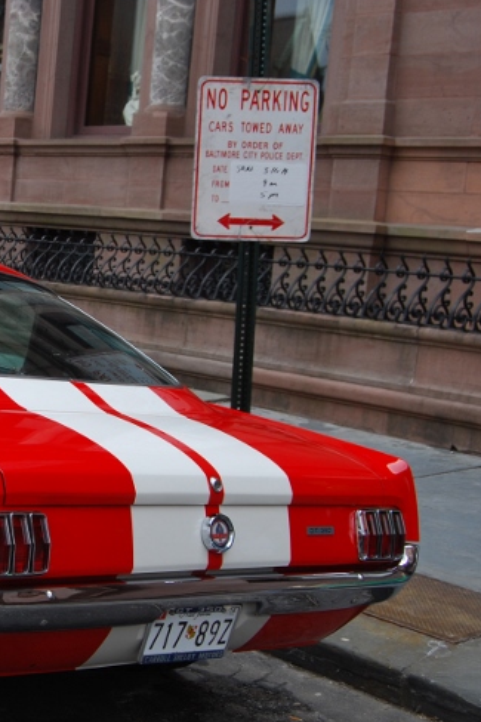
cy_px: 389
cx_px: -77
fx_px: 1384
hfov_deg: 18.8
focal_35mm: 69
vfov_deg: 29.2
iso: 200
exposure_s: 1/200
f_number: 7.1
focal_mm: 28
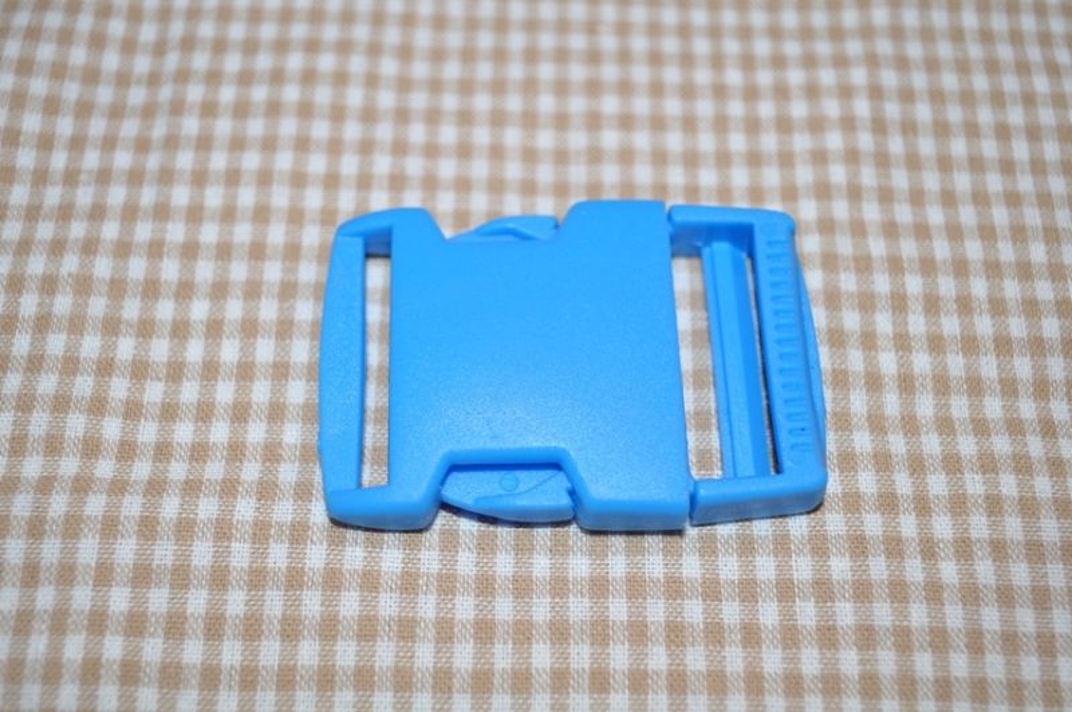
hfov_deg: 41.2
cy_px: 356
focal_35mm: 48
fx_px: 1427
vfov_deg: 28.0
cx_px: 536
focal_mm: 32
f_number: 4.8
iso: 200
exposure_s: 1/60
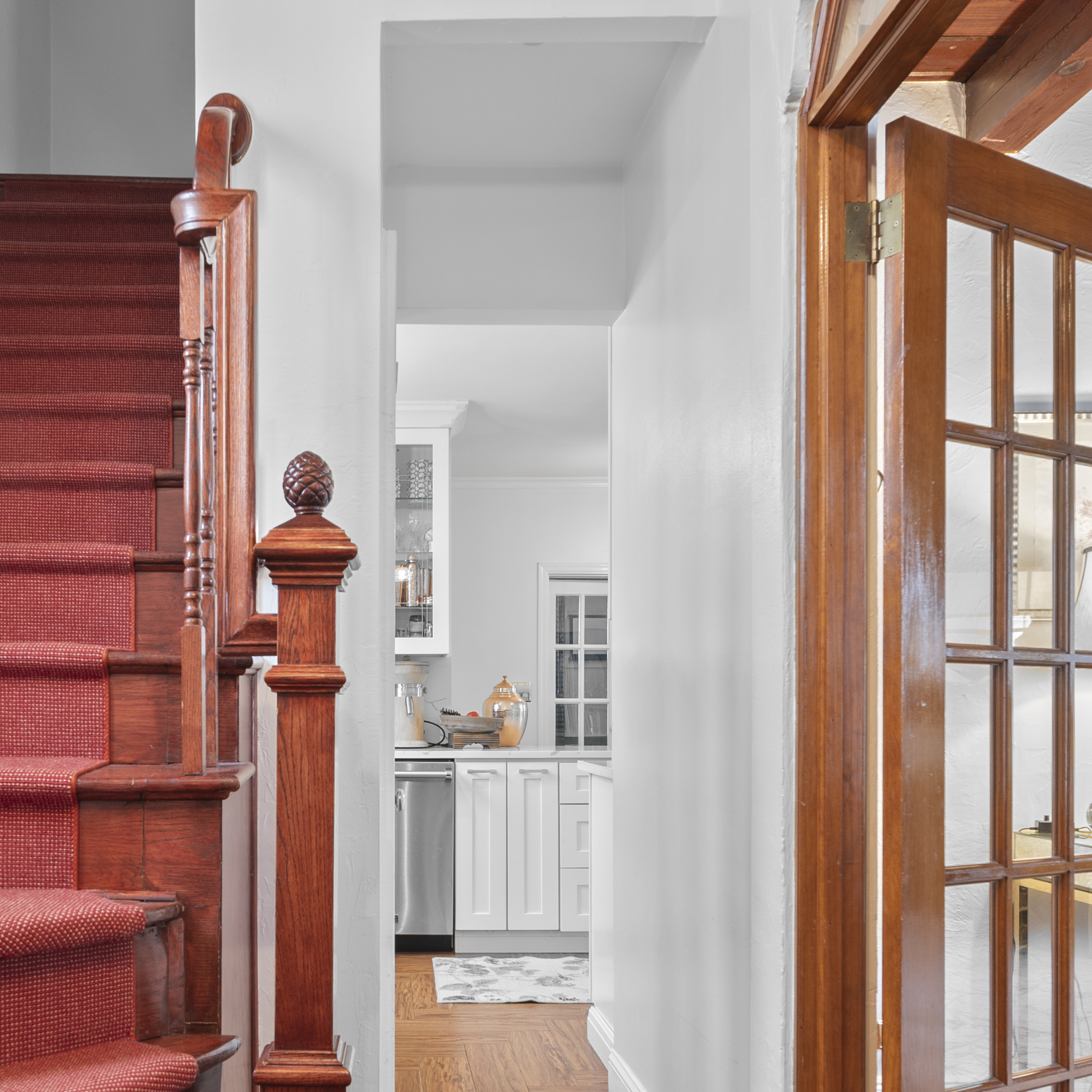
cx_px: 371
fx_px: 1178
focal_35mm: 33
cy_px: 751
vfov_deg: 48.7
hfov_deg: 49.0
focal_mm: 14
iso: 200
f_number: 7.1
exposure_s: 2.5
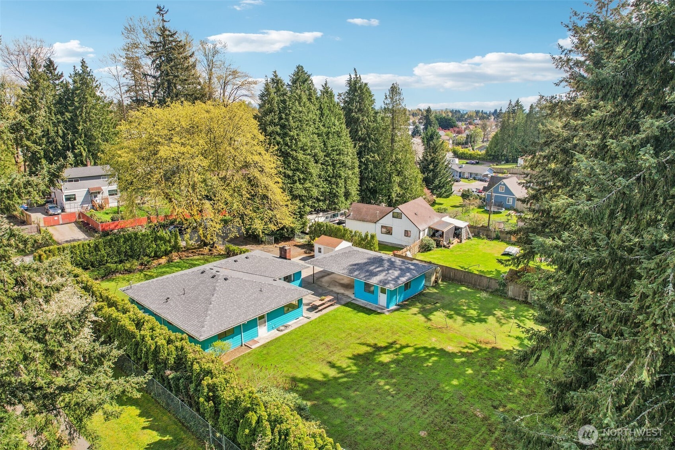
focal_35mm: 22
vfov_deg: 57.2
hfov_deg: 78.6
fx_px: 412
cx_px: 338
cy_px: 225
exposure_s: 1/1000
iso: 100
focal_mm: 8.4
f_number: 2.8
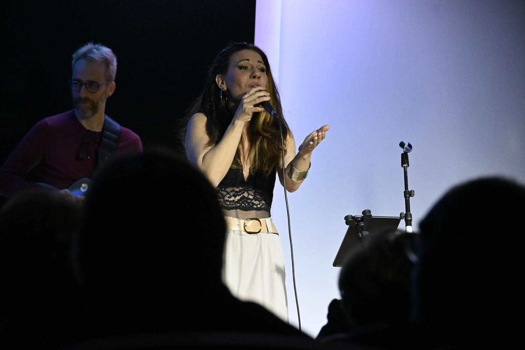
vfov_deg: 8.3
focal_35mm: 165
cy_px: 175
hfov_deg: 12.5
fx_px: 2406
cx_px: 262
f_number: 5.6
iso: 6400
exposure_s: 1/250
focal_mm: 110
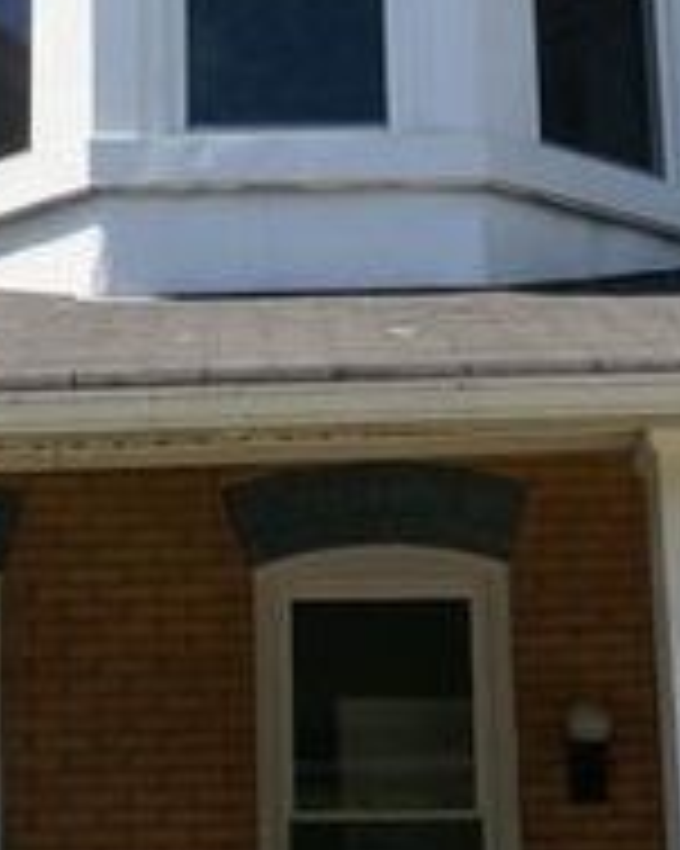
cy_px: 371
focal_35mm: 123
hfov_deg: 12.5
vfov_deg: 15.6
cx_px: 266
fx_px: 3097
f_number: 14
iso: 200
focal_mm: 22
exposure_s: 1/160
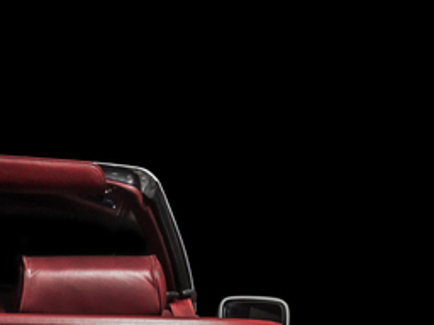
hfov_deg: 12.2
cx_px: -97
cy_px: 554
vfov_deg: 9.0
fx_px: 1981
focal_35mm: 158
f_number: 11
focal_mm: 42
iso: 400
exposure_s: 1/200
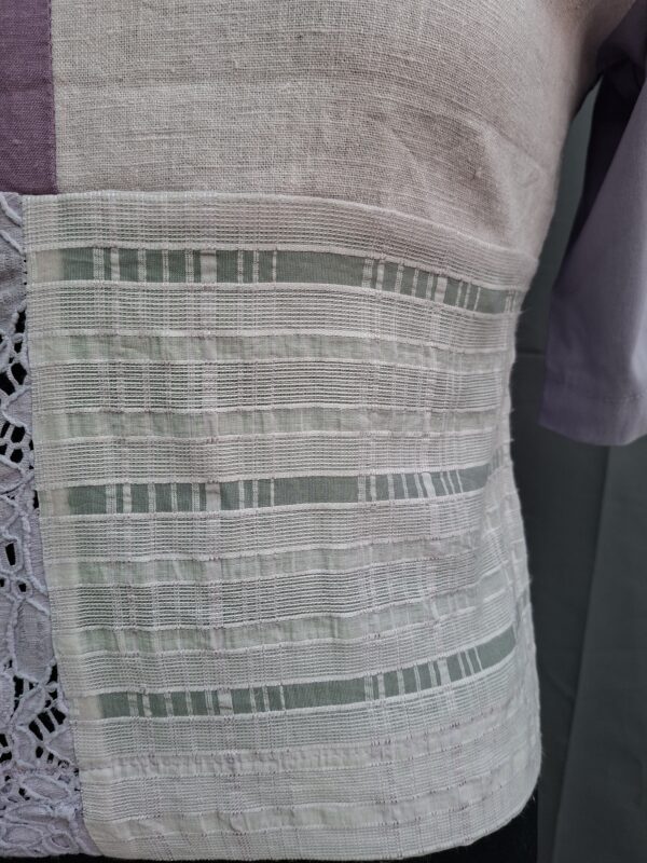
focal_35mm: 23
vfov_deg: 73.9
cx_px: 324
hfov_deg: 58.9
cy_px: 432
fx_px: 573
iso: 50
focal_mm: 5.54
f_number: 1.8
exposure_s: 1/100
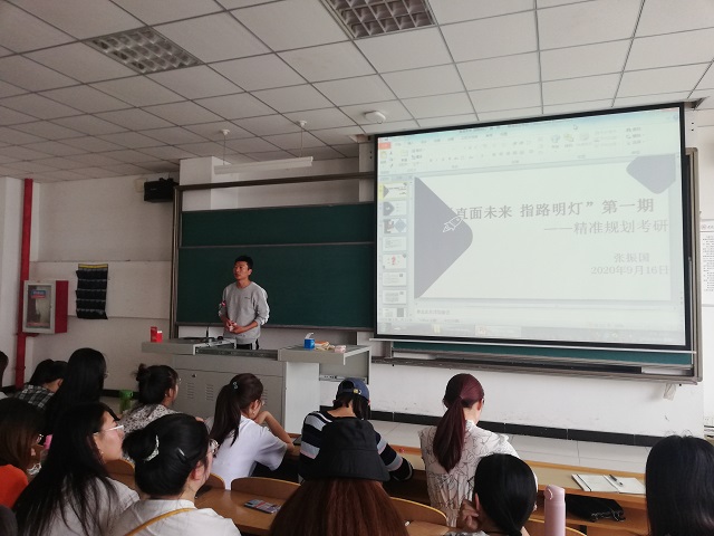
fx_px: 536
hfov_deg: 67.3
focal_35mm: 26
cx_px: 357
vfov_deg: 53.1
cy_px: 268
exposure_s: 1/50
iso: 160
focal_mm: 3.81
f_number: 2.2
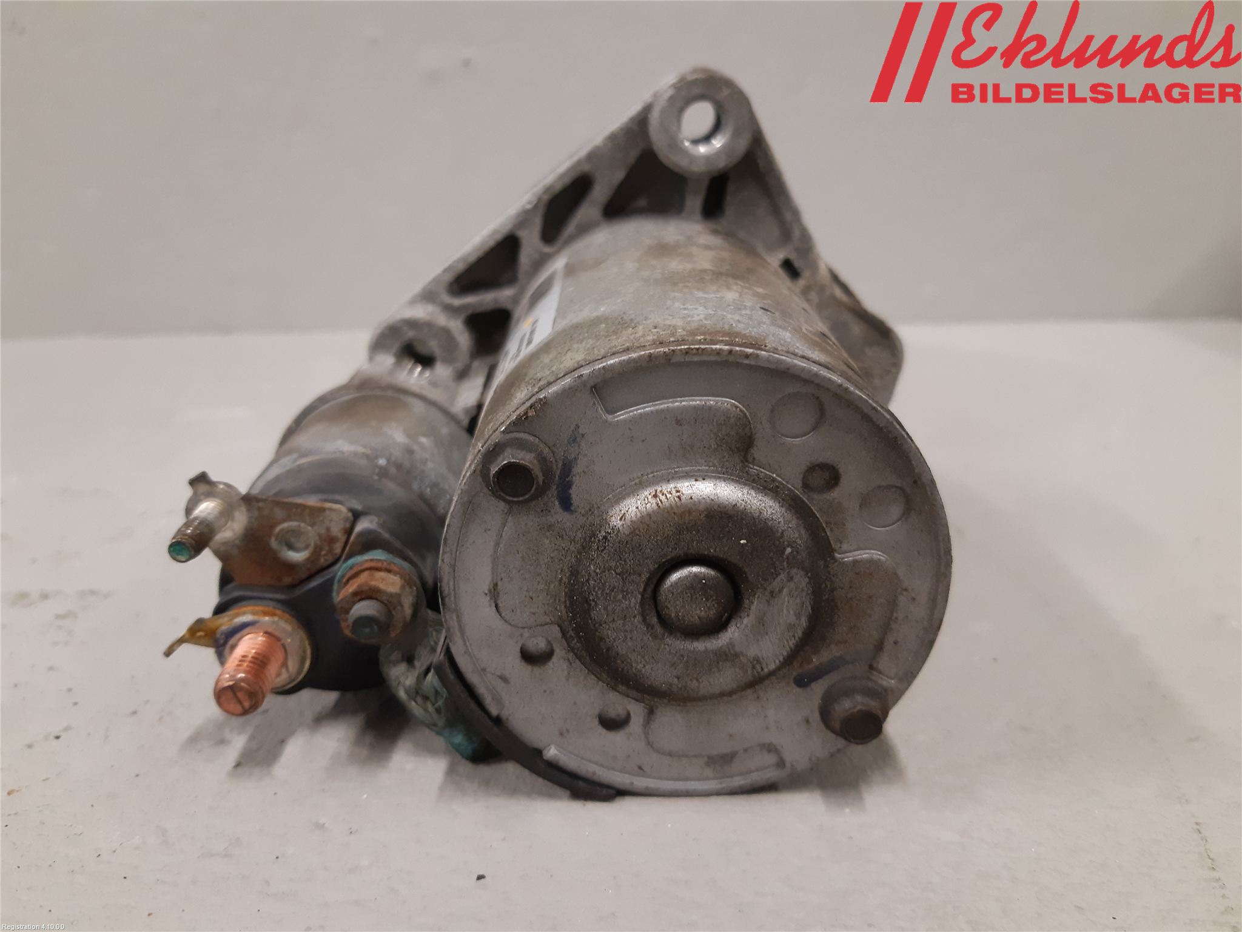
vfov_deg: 53.1
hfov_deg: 67.3
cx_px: 621
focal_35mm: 26
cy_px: 466
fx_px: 933
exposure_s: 1/50
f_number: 1.7
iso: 200
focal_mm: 3.93
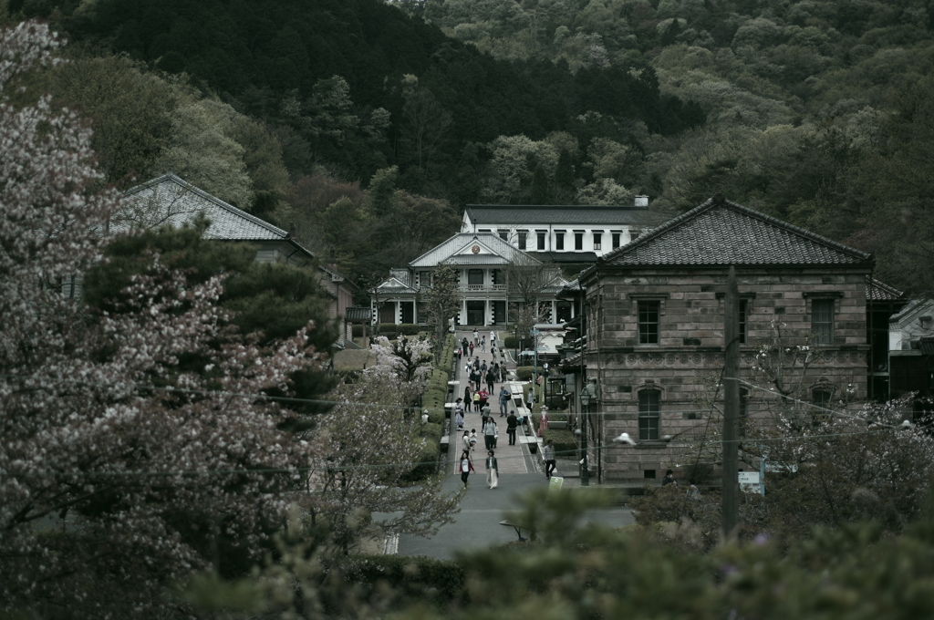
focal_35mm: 75
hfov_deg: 27.0
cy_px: 310
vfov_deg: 18.1
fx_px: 1943
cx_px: 467
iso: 100
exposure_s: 1/1250
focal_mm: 50
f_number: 1.8
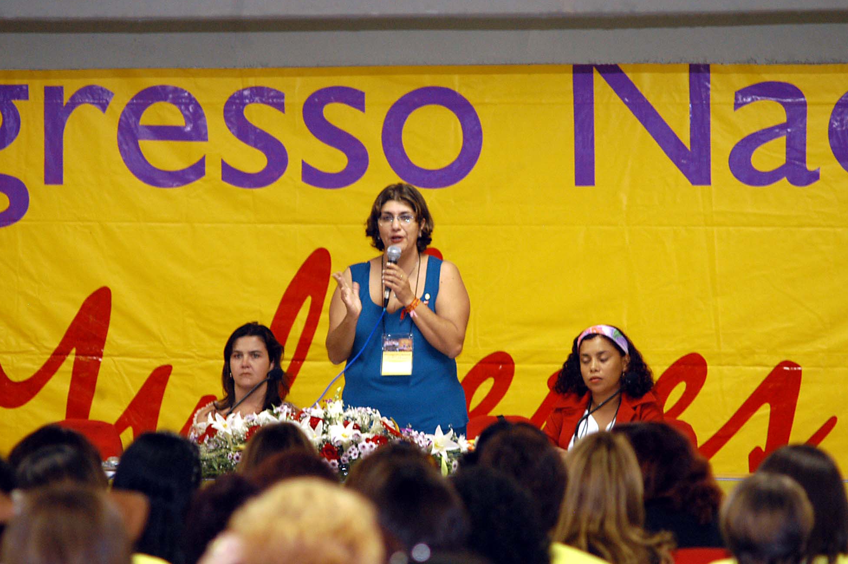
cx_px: 409
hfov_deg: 6.7
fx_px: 7270
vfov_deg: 4.4
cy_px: 290
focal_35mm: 309
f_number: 4
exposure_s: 1/60
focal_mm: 180
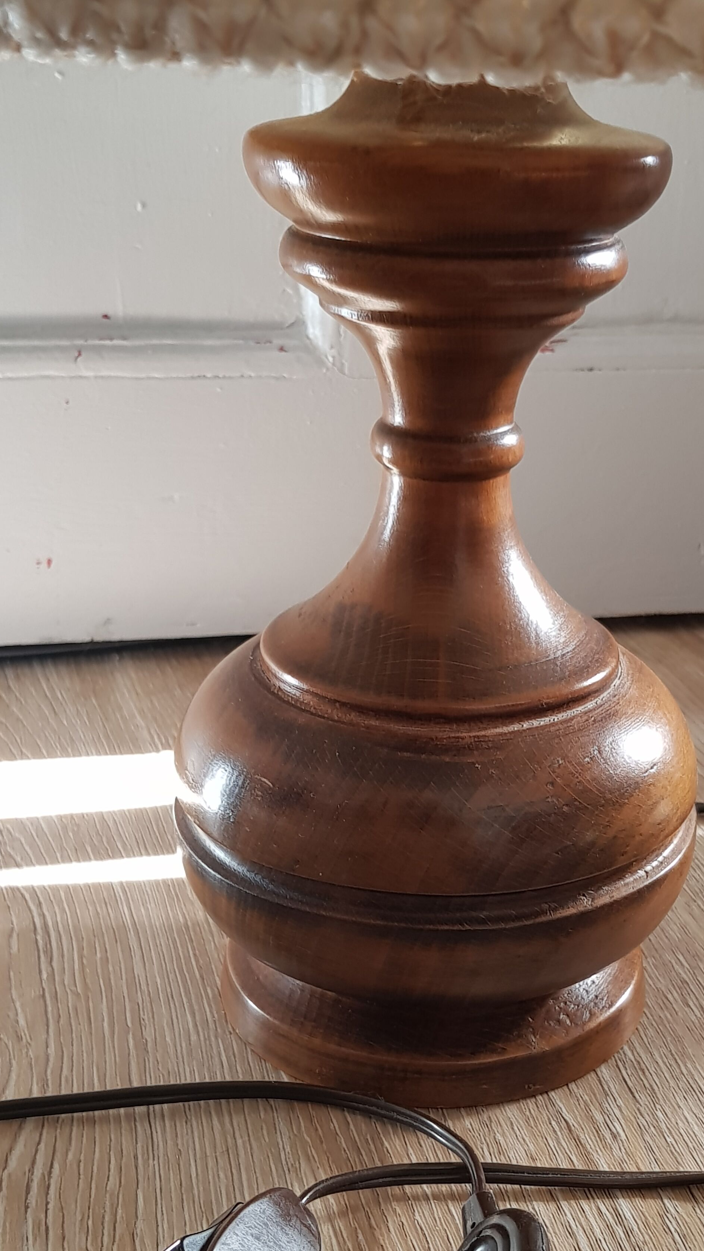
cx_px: 391
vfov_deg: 57.7
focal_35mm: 34
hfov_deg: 34.6
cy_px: 739
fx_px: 1128
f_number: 1.7
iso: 80
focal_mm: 4.2
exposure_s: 1/50
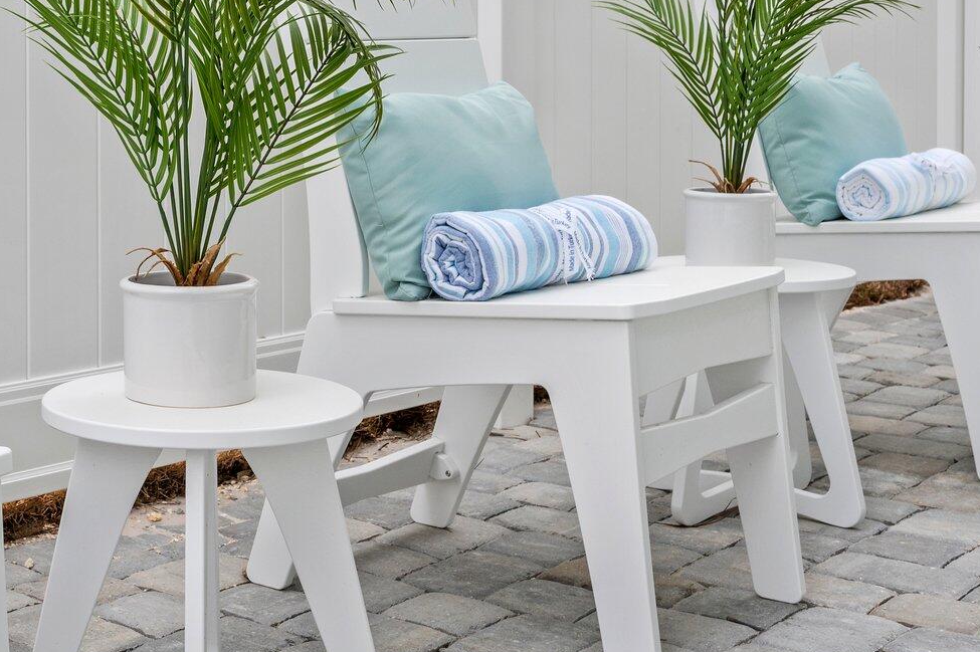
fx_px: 1714
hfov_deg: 30.3
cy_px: 45
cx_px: 76
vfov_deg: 21.0
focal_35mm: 63
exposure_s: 1/320
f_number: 9
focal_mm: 30
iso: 100
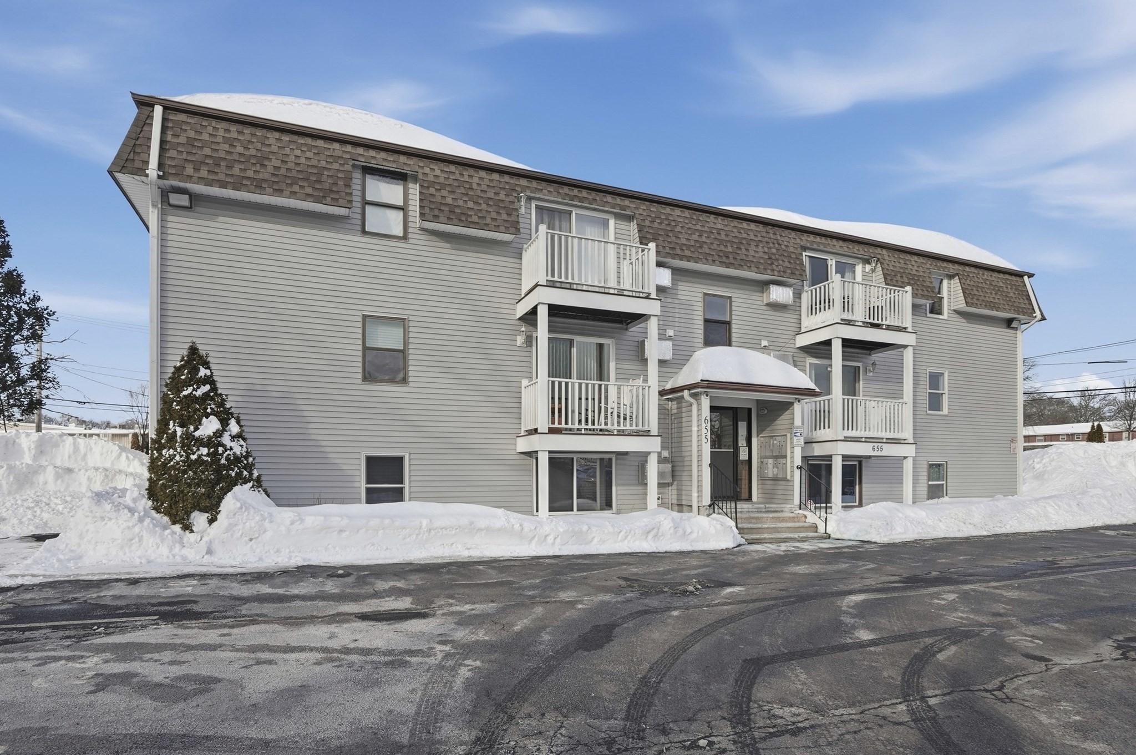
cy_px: 378
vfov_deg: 71.9
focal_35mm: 16
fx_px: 520
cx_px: 568
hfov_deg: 95.0
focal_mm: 11
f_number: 7.1
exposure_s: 1/4000
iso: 400
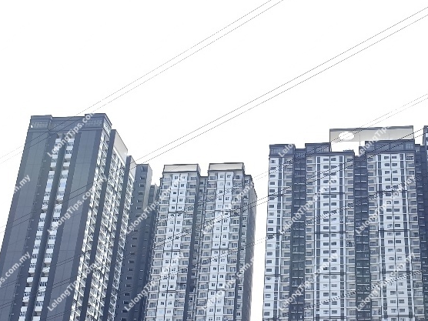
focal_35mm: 45
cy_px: 249
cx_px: 303
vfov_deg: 31.5
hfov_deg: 41.2
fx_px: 556
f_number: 1.65
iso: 50
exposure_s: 1/536
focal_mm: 6.19
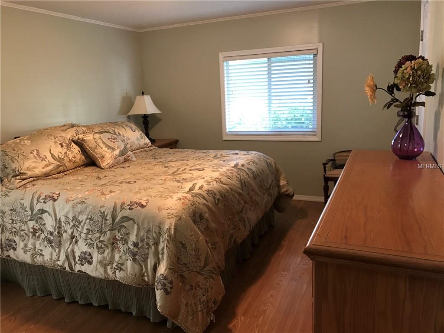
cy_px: 166
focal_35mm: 28
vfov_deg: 49.7
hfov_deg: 63.4
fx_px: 359
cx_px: 222
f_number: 1.8
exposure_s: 1/17
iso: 40
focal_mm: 3.99
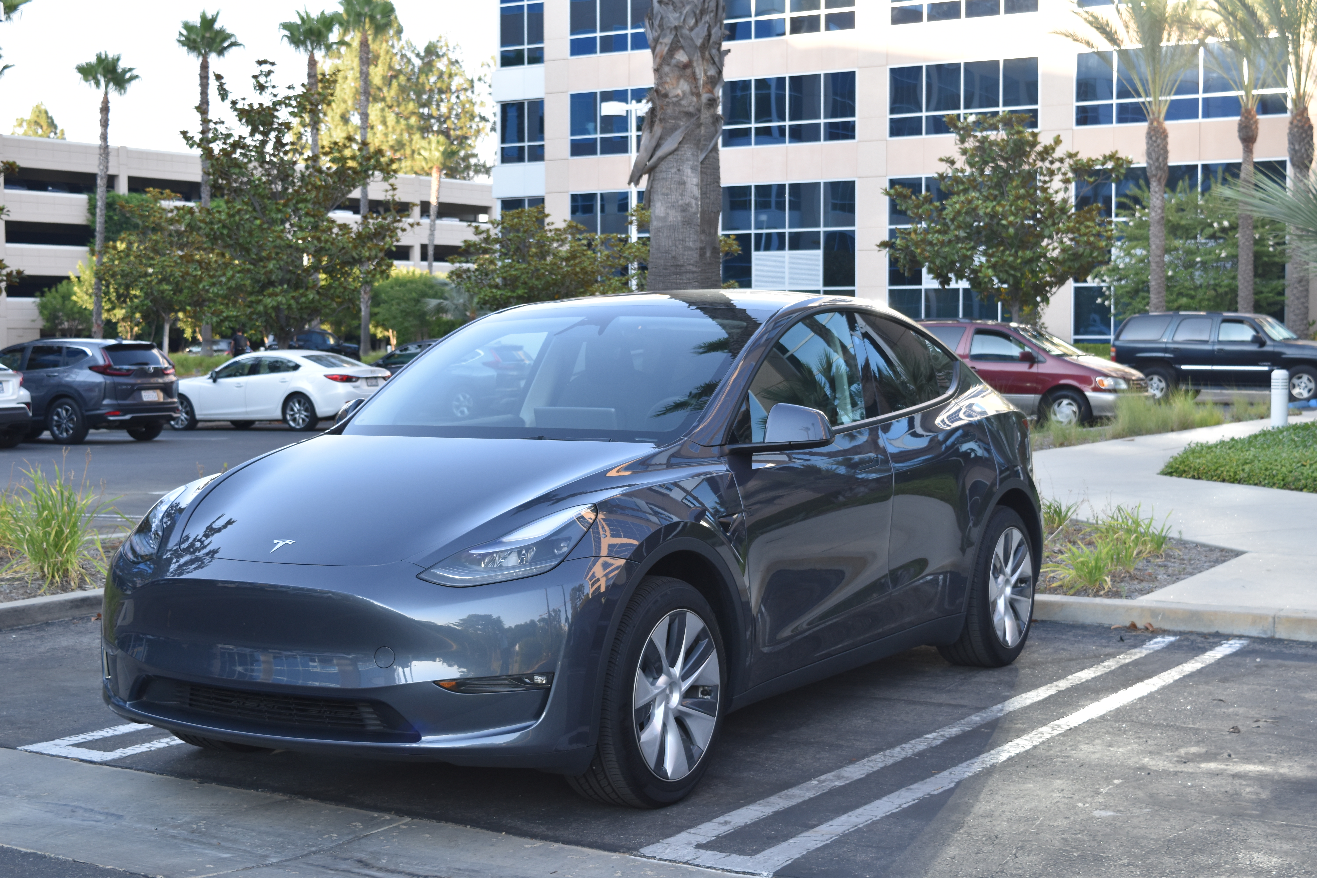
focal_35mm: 52
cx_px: 658
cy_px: 439
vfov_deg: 25.8
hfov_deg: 37.9
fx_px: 1920
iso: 400
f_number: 6.3
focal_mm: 35
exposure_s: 1/160
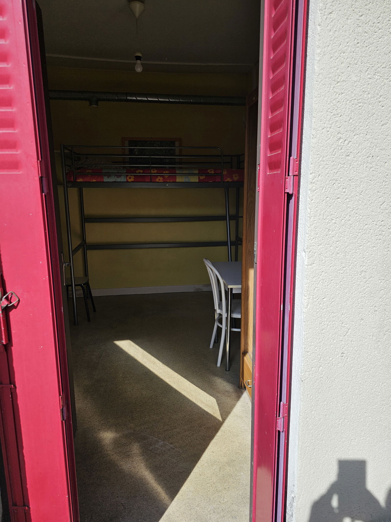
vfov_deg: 73.9
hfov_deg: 58.9
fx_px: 346
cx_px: 196
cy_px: 261
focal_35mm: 23
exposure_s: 1/748
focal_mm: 6.3
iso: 10
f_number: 1.7
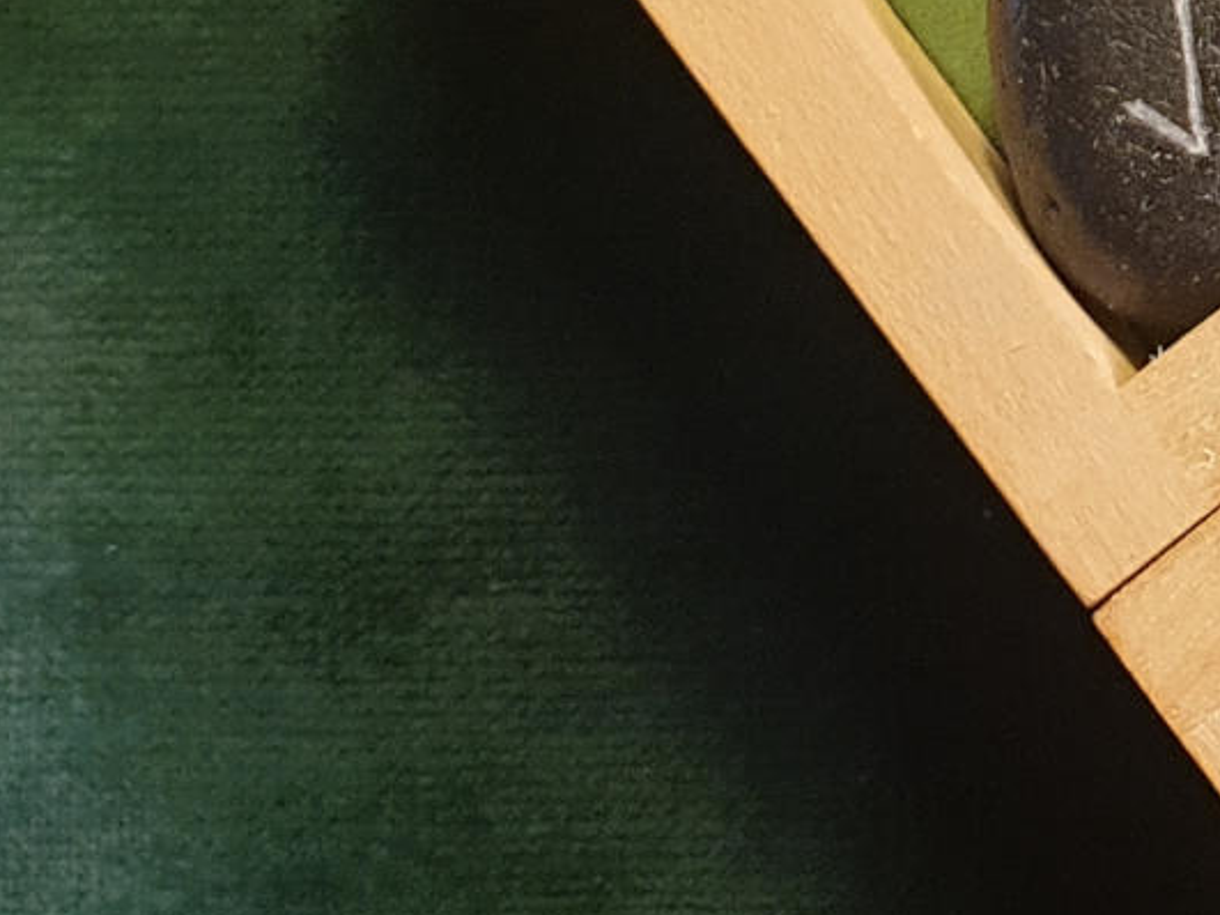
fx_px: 3453
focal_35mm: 98
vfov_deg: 14.8
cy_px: -32
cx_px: 1774
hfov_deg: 18.1
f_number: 2.4
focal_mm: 4.3
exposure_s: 1/50
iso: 200
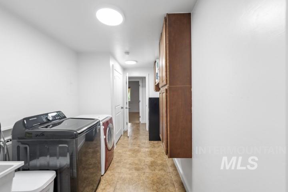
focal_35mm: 14
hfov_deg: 104.3
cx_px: 144
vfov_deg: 81.2
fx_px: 112
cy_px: 96
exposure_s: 1/10
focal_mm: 14
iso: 125
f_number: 4
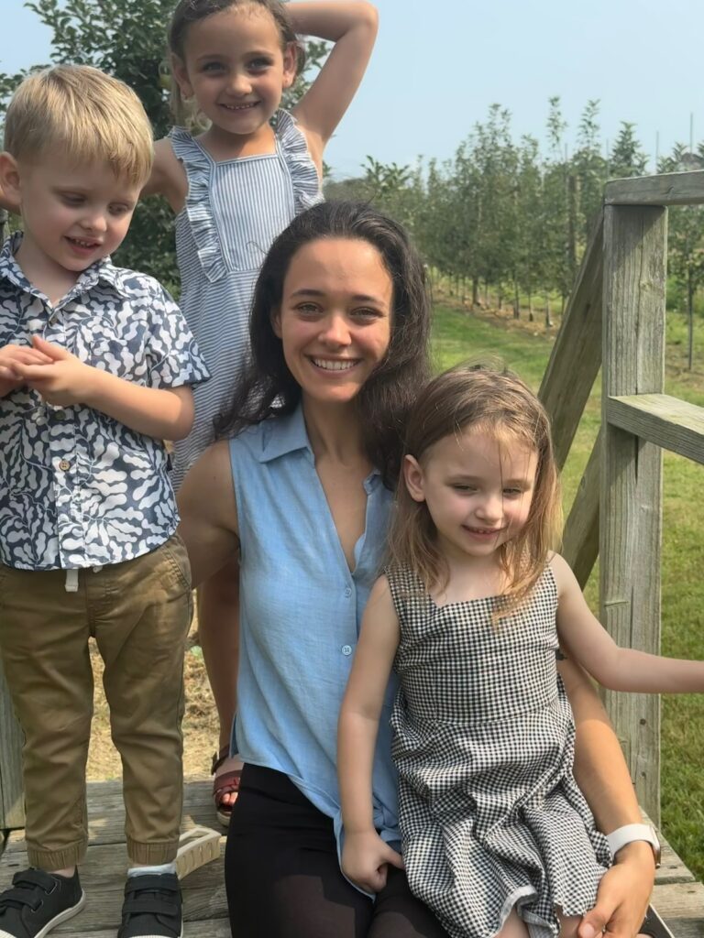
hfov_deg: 30.3
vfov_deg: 39.7
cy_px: 469
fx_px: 1302
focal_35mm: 48
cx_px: 352
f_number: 1.78
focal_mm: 6.76
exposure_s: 1/2513
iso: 64
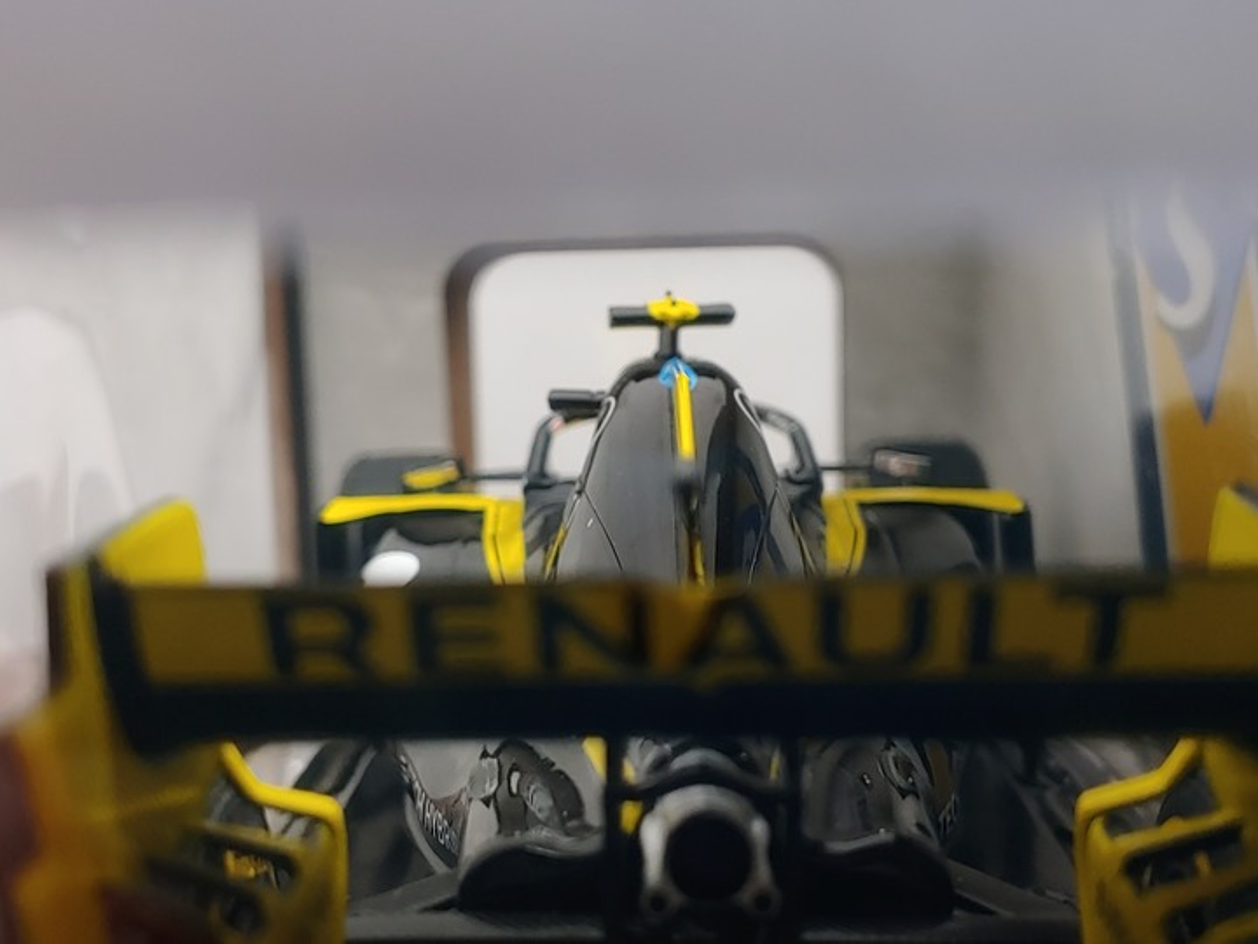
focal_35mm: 47
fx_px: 1708
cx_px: 629
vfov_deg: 30.9
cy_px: 472
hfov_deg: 40.4
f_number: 1.5
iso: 200
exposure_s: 1/30
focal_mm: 4.23
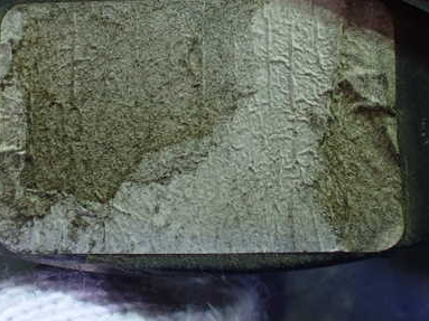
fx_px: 582
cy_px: 100
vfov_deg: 30.6
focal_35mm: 47
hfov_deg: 40.4
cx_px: 198
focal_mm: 5.4
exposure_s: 1/60
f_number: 2.3
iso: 800
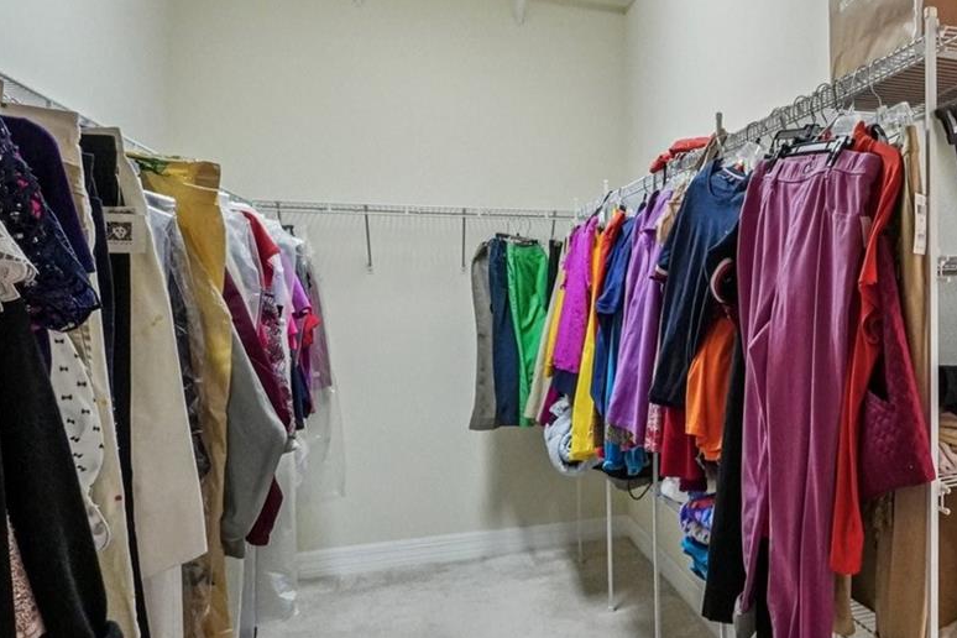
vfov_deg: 42.3
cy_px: 320
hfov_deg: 49.0
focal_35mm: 31
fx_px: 824
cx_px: 964
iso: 4000
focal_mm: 10
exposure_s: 1/30
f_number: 8
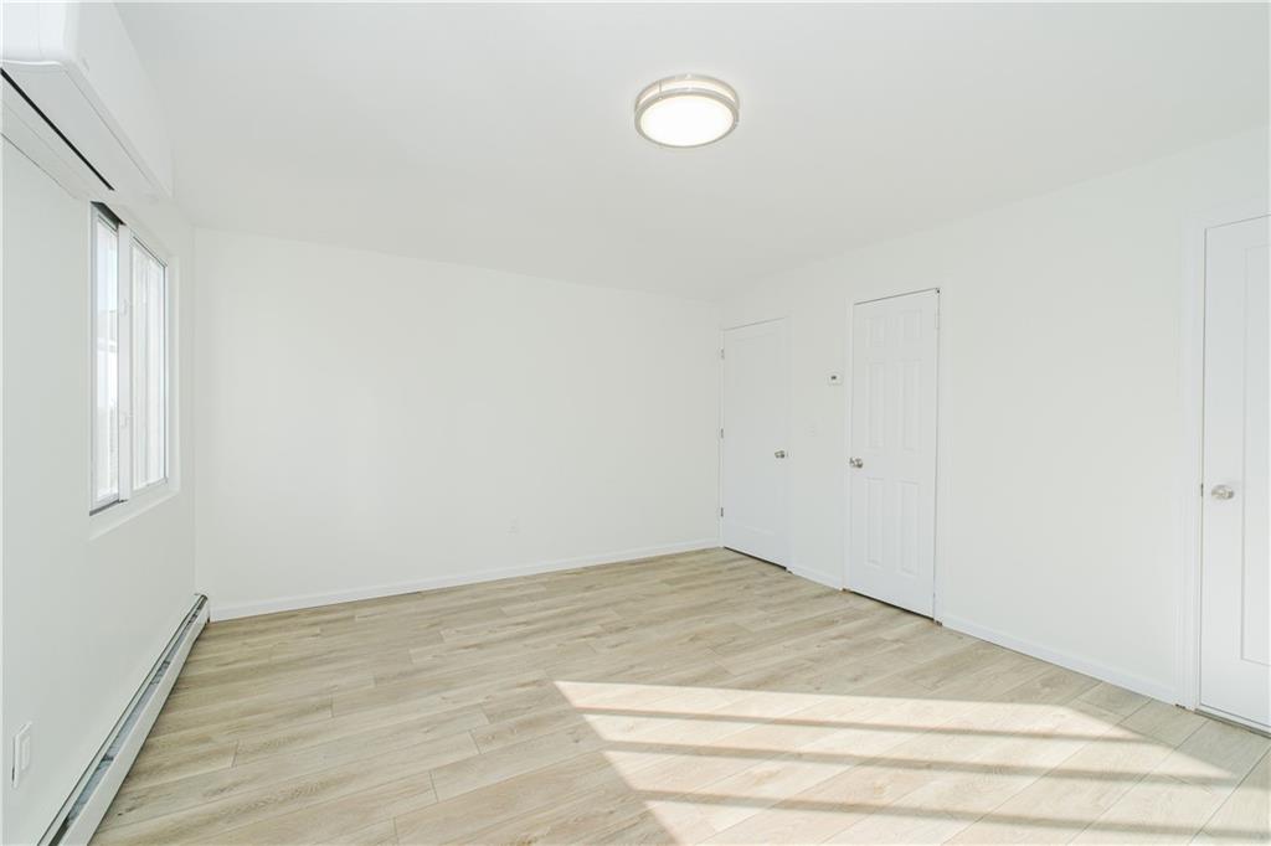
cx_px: 636
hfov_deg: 100.4
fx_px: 529
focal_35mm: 15
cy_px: 423
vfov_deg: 77.3
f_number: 8
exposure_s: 1/125
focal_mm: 10
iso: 640
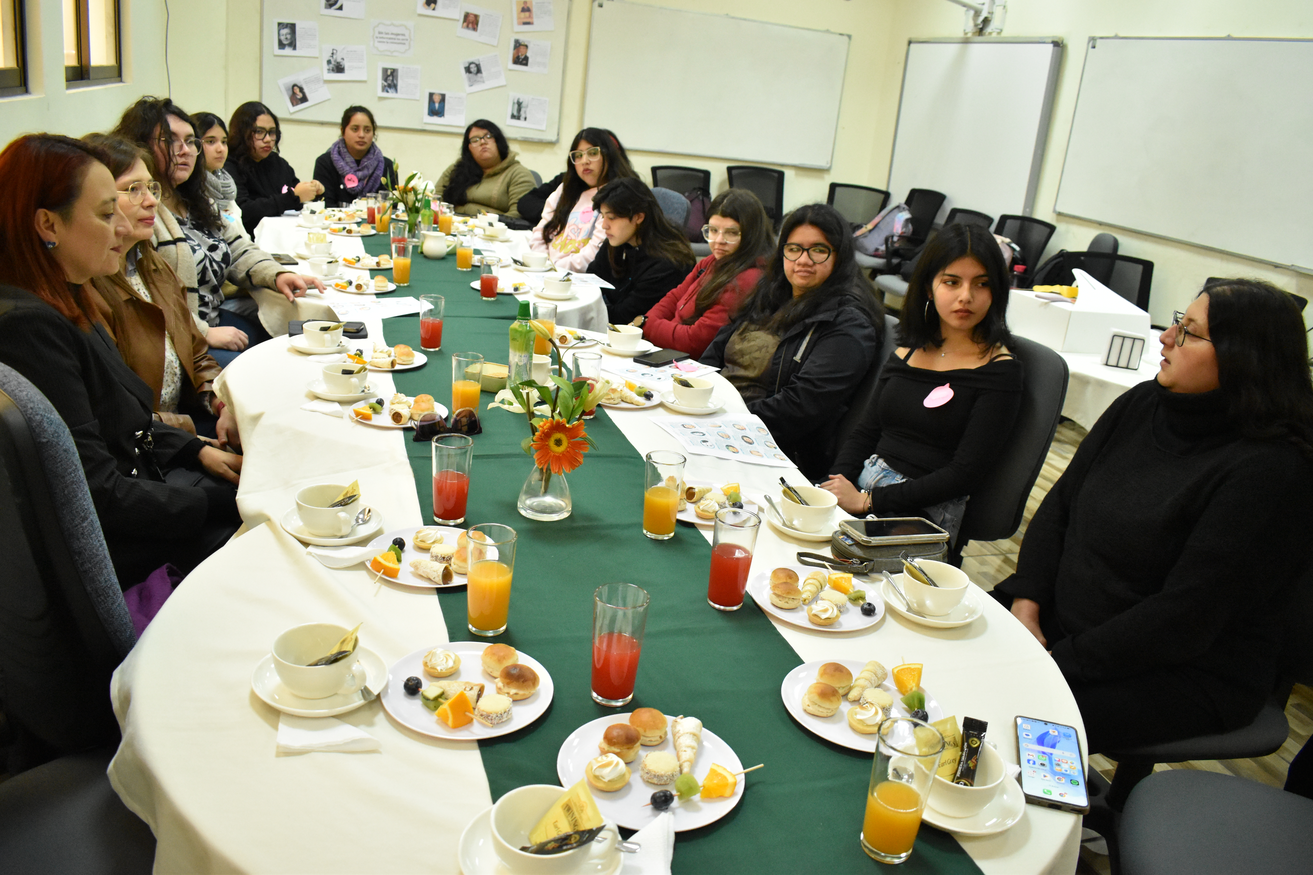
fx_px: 985
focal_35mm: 27
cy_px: 438
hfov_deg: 67.4
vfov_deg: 47.9
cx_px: 656
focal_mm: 18
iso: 4000
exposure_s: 1/200
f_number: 4
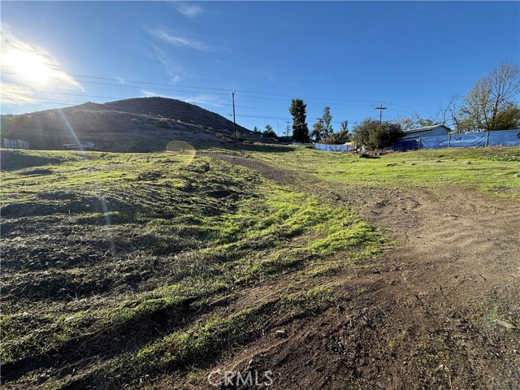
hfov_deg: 102.1
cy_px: 195
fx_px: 210
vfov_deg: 85.7
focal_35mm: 14
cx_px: 260
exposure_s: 1/901
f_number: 2.2
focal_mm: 2.22
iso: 64
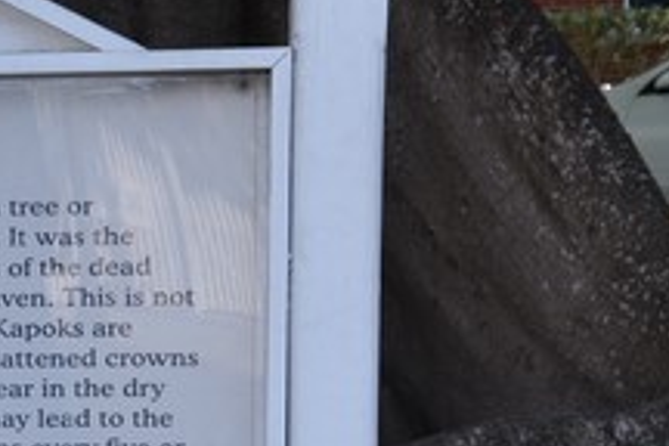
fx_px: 2580
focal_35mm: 139
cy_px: 556
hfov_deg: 14.0
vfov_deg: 9.7
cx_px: -260
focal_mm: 25
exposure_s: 1/125
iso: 180
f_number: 5.6
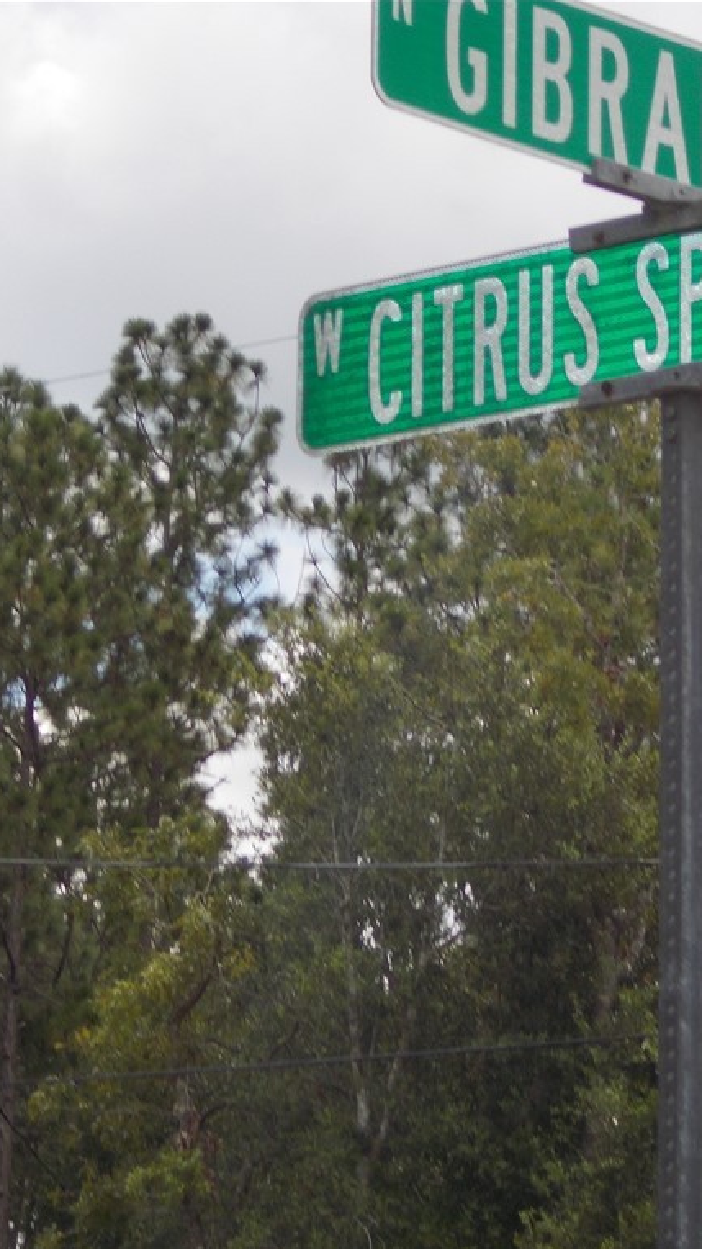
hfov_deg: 6.4
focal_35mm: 190
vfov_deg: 11.3
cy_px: 627
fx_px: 6290
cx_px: 547
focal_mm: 23
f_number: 6.5
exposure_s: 1/160
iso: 80
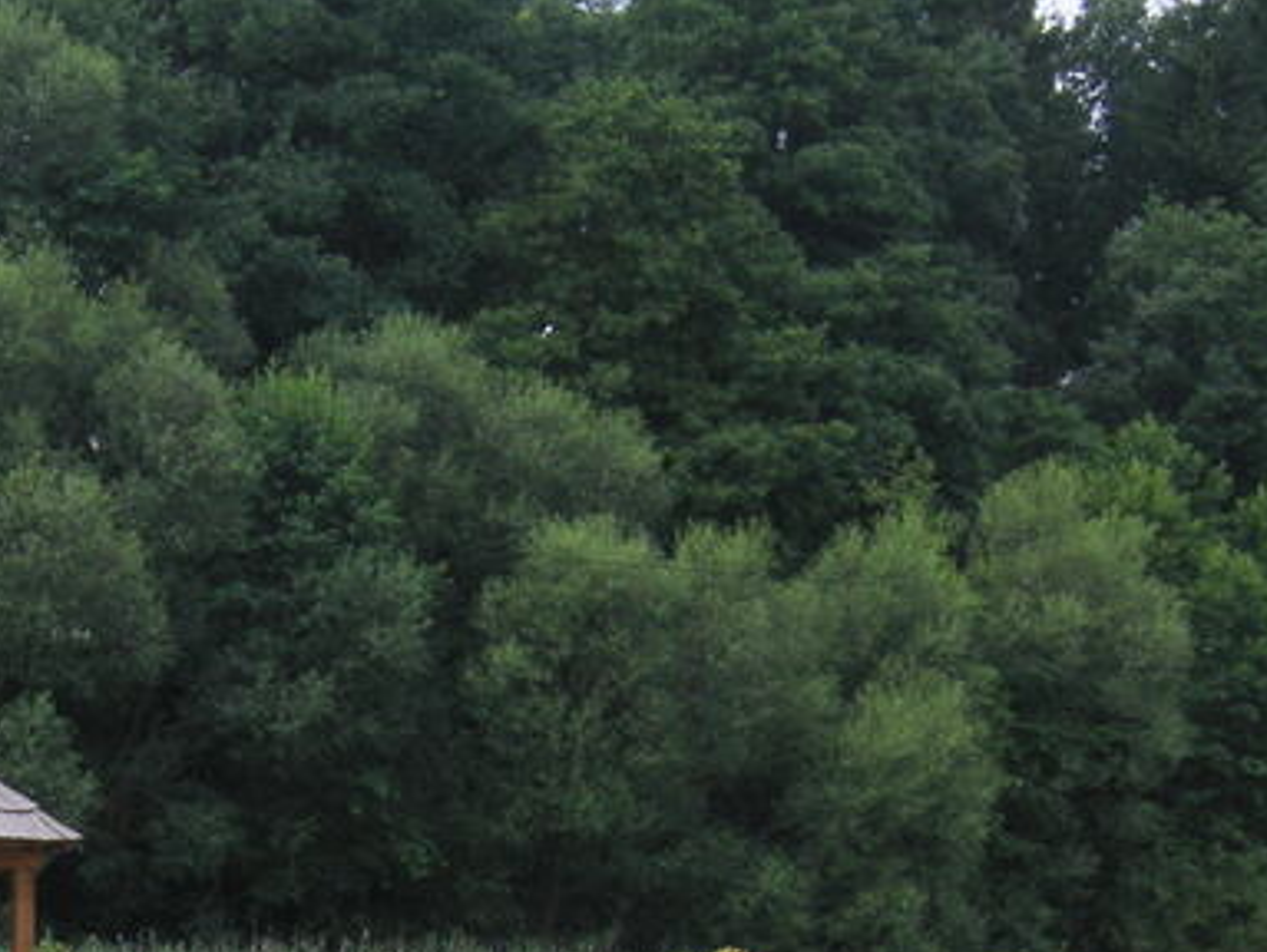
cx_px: 30
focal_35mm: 192
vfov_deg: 7.7
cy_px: 985
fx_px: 7034
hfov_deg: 10.2
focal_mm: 15.2
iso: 50
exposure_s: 1/180
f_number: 4.8
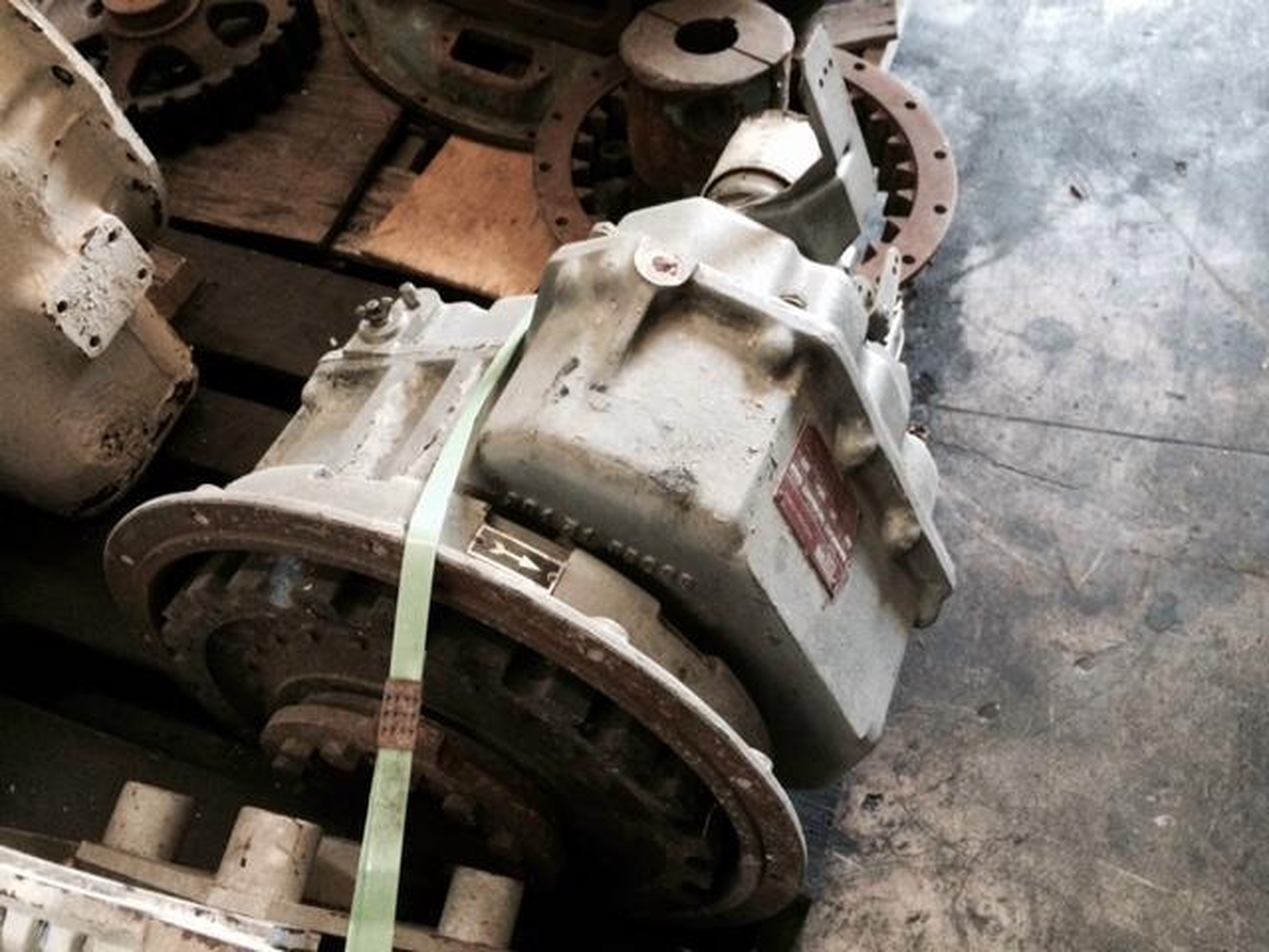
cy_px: 476
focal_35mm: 29
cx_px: 634
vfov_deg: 48.2
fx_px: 1063
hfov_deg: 61.7
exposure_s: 1/20
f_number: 2.2
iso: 250
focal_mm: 4.15
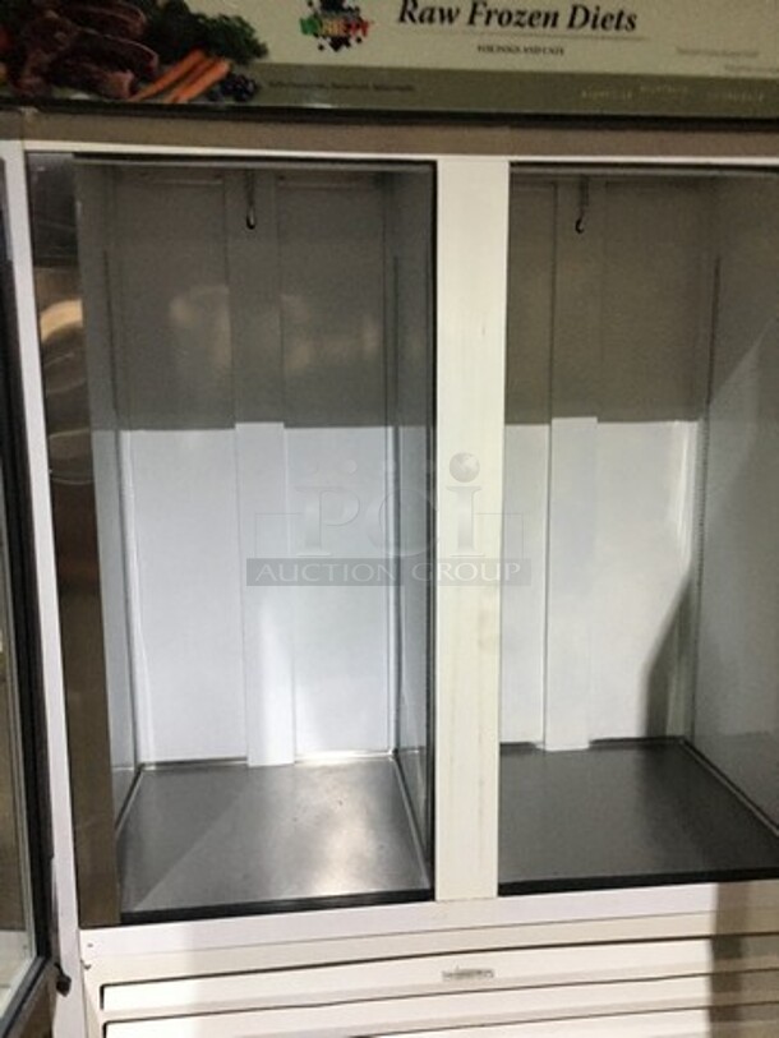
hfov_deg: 48.2
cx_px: 390
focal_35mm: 29
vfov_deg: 61.7
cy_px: 519
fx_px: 870
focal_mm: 4.15
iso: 50
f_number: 2.2
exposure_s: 1/4
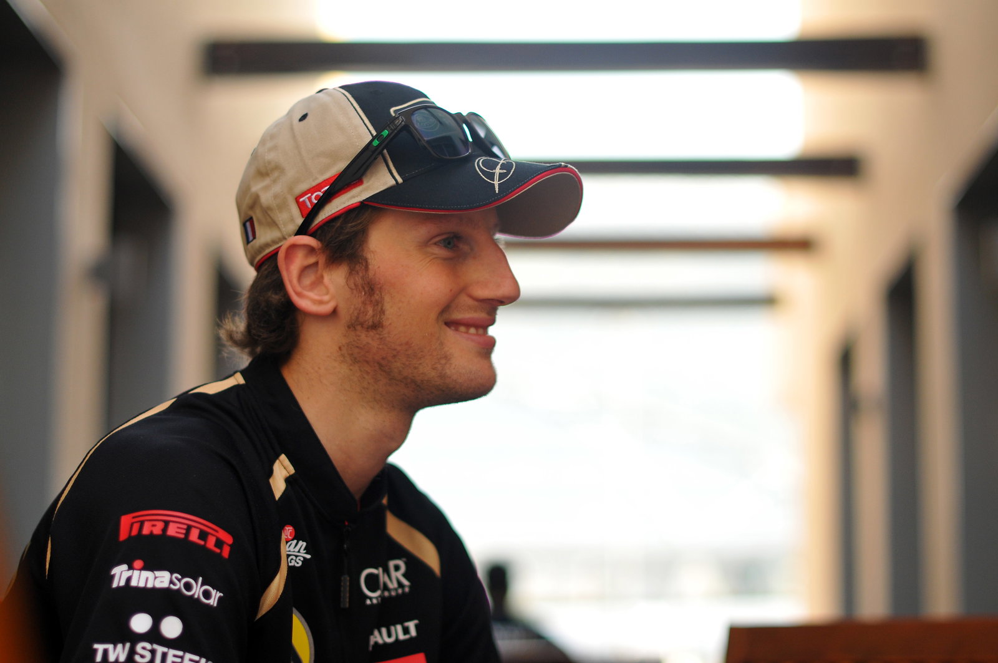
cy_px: 332
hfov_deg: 27.0
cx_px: 499
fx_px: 2077
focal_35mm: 75
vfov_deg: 18.1
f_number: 1.8
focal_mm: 50
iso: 320
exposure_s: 1/1000
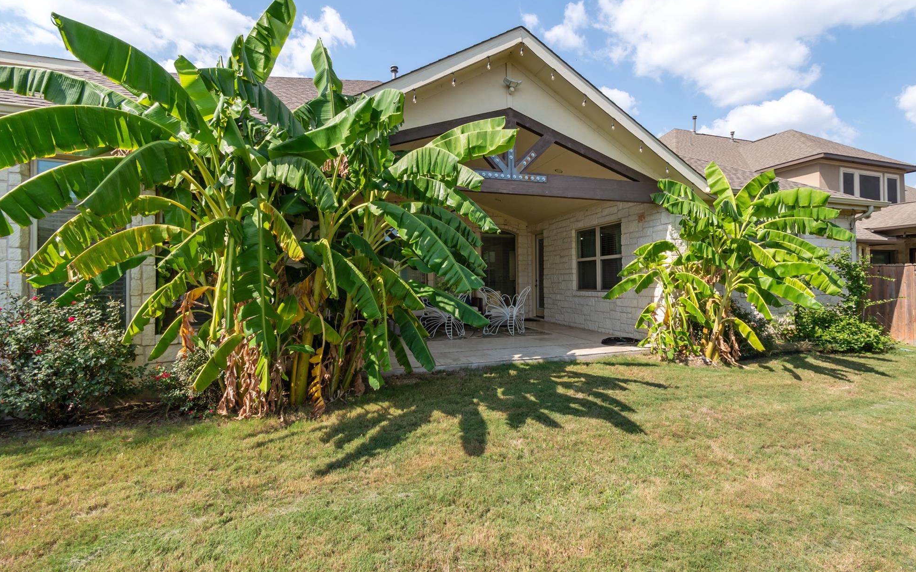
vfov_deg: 71.2
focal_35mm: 16
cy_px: 276
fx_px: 399
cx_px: 477
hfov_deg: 97.8
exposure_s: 1/80
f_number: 11
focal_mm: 10
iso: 100
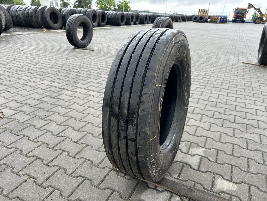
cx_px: 134
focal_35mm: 26
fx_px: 201
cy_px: 100
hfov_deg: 67.3
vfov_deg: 53.1
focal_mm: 5.7
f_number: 1.5
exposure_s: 1/366
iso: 50
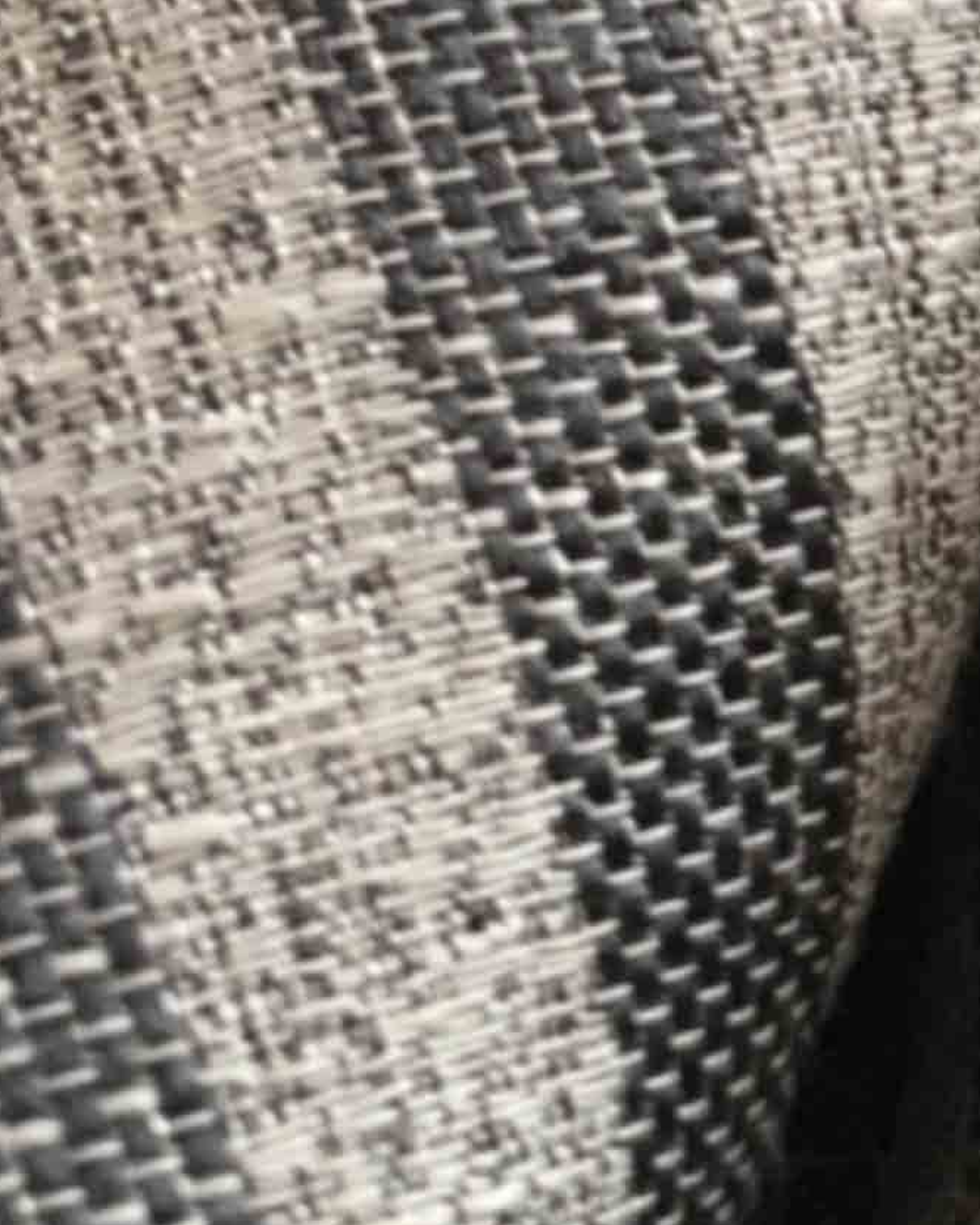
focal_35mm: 137
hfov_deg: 10.8
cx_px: 1579
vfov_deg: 14.1
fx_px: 4969
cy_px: 468
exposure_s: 1/33
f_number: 2.2
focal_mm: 4.15
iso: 32
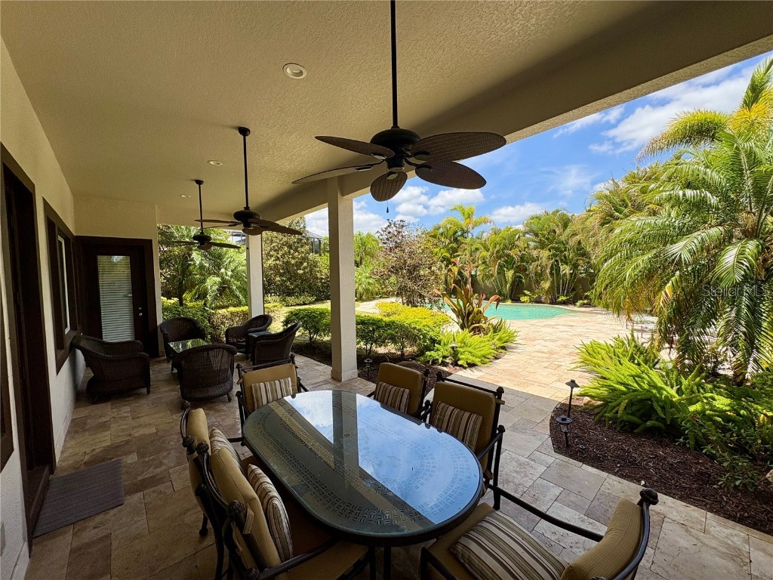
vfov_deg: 85.7
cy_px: 290
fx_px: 313
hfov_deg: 102.1
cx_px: 386
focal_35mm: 14
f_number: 2.2
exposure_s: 1/1143
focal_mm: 2.22
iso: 40
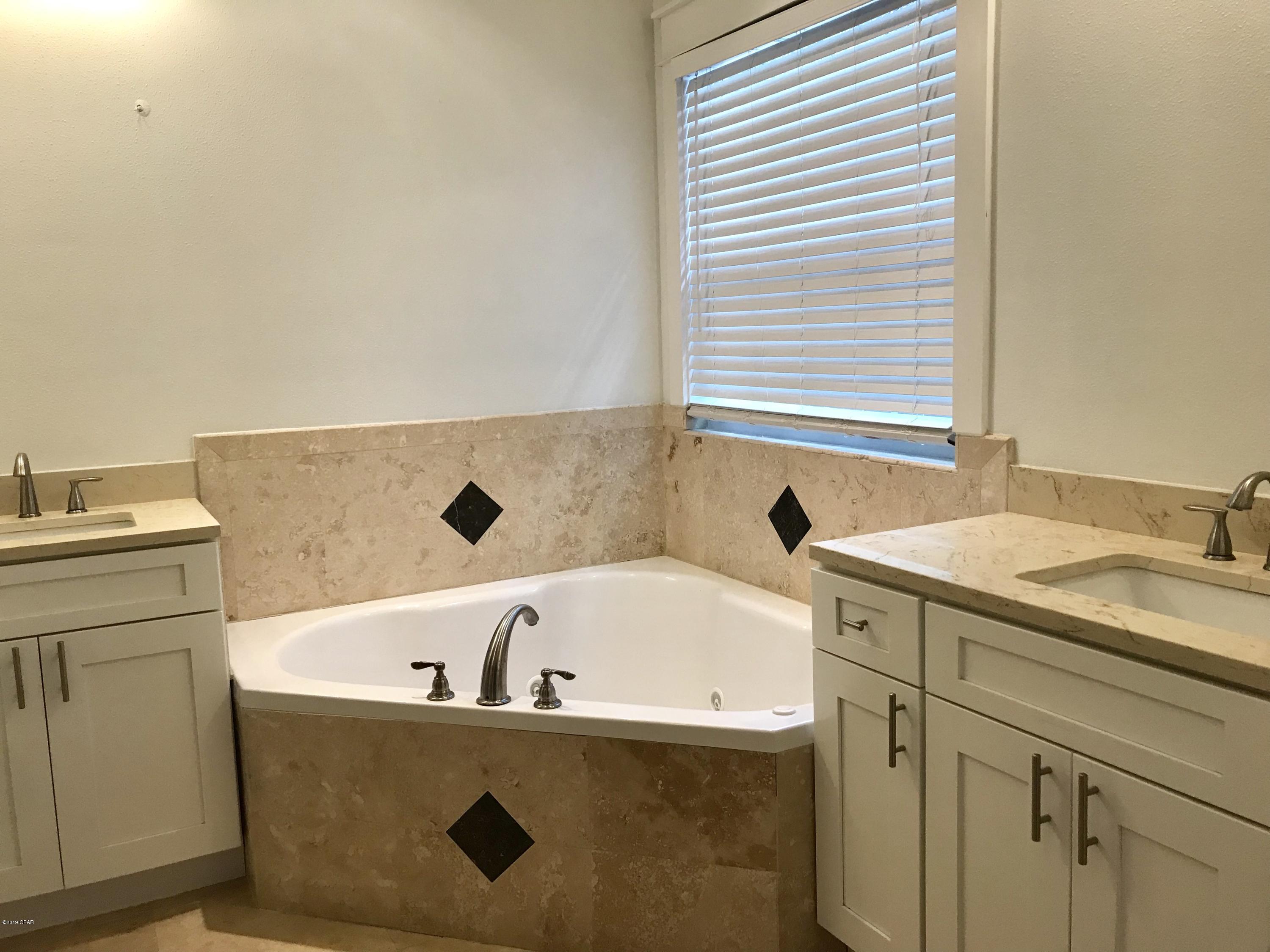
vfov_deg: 49.7
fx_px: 1027
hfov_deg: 63.4
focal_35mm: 28
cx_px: 635
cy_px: 476
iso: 25
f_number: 1.8
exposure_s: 1/40
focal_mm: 3.99
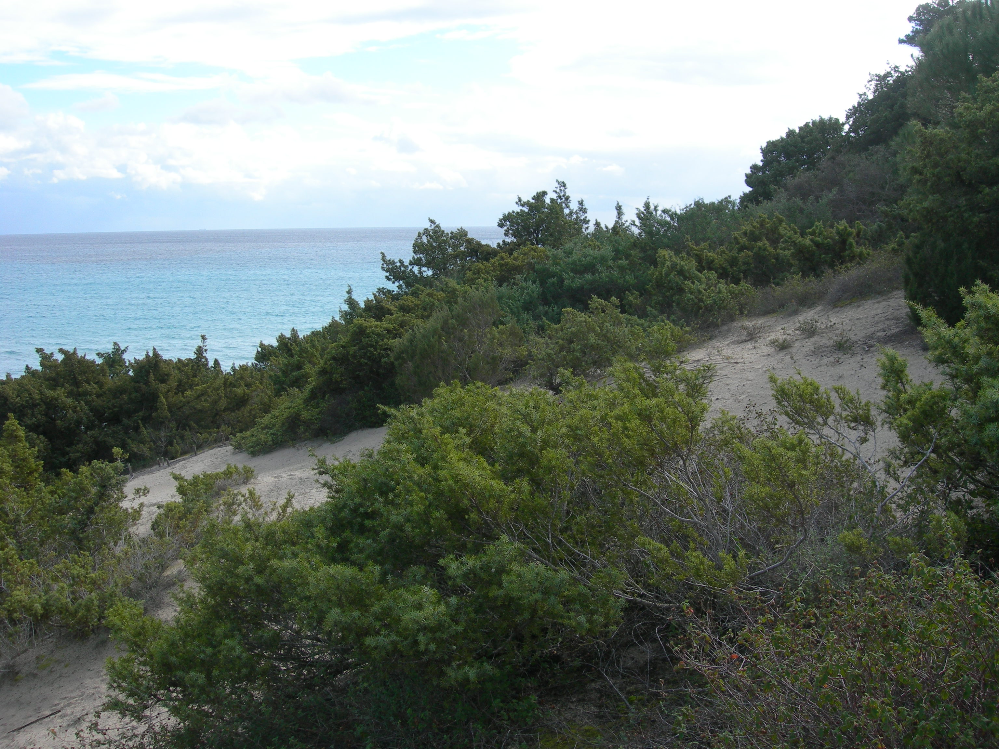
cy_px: 374
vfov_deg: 37.7
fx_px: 1097
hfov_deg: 49.0
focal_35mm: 38
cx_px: 500
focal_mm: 7.8
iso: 50
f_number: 4.8
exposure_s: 1/303
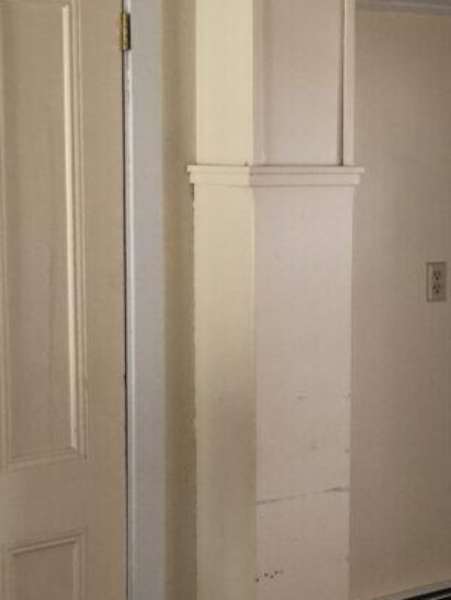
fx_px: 1232
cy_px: 283
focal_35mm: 71
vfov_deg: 27.4
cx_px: 336
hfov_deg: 20.6
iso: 160
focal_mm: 4.15
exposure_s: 1/30
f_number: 2.2
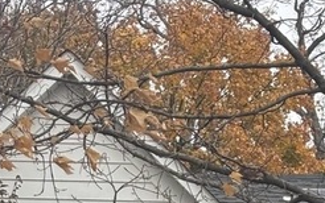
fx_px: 2144
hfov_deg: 8.6
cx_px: 296
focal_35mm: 242
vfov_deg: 5.2
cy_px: 533
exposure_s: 1/306
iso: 32
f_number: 1.6
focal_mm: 5.96
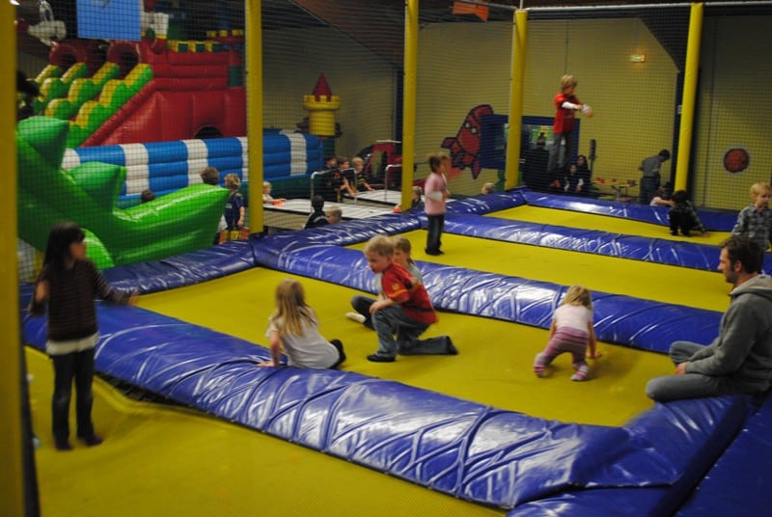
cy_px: 258
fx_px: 838
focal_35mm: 39
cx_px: 386
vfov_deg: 34.3
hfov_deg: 49.5
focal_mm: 26
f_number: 4.2
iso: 800
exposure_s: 1/40
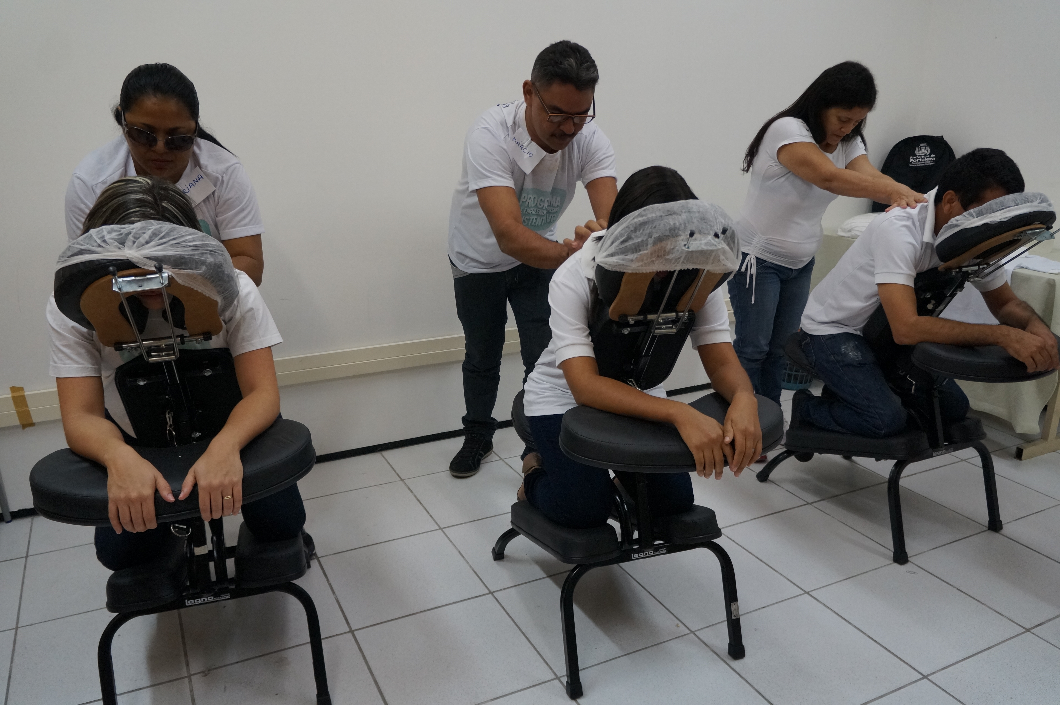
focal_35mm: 27
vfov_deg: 47.9
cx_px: 530
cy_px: 352
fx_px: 794
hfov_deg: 67.4
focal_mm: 18
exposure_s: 1/160
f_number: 4
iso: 1000
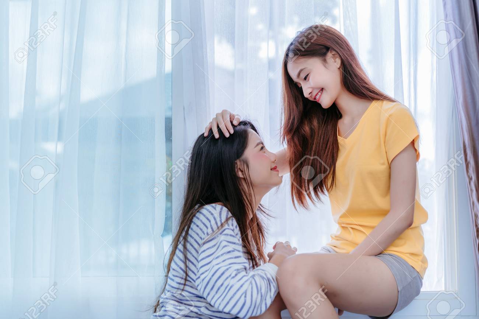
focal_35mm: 55
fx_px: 732
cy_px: 160
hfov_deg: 36.3
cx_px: 240
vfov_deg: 24.6
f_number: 2.8
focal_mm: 55
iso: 100
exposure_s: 1/320
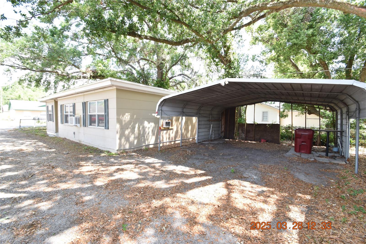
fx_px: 152
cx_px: 183
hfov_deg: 100.4
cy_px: 122
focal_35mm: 15
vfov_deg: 77.3
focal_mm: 10
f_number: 6.3
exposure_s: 1/160
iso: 400
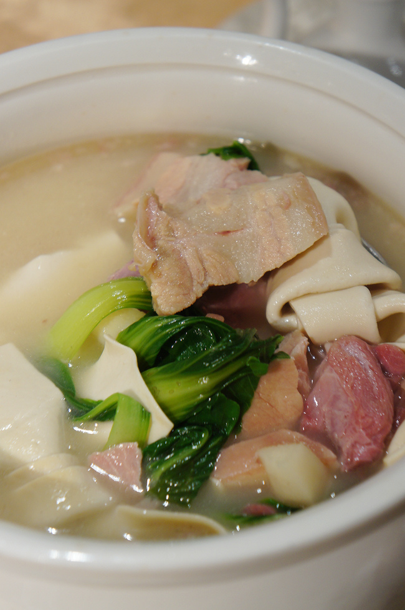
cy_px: 305
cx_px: 202
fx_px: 1370
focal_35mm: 81
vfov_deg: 25.1
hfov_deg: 16.8
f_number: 5.6
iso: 400
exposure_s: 1/10
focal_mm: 54
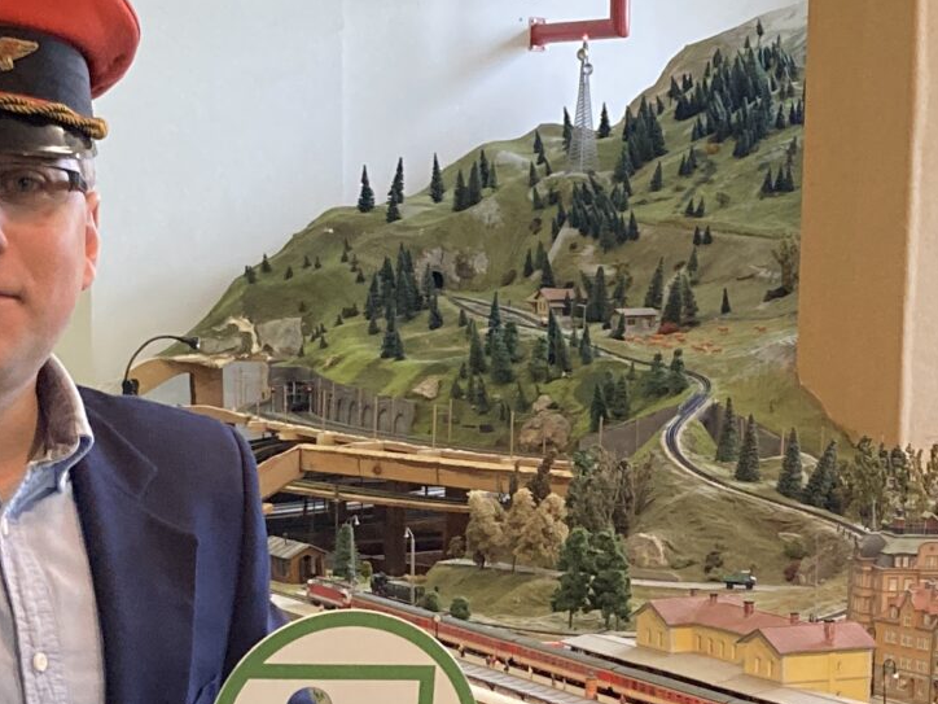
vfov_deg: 14.7
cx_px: 386
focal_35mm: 99
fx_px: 2683
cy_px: 700
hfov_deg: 19.8
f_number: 1.8
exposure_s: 1/50
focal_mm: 3.99
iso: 200
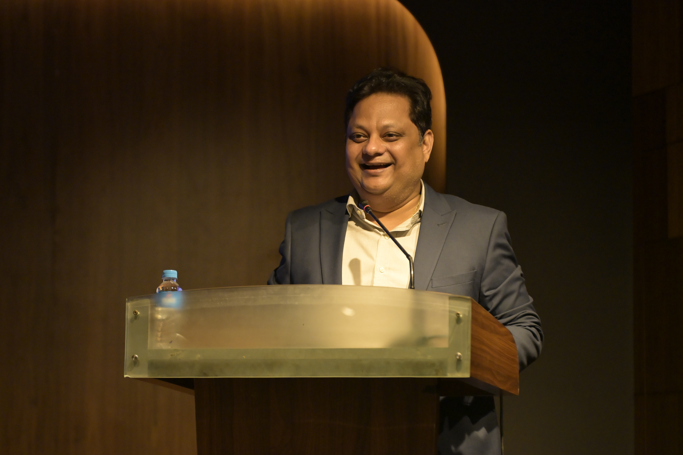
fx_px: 2940
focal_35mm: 155
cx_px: 342
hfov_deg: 13.2
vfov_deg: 8.9
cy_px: 228
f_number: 4.8
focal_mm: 155
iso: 5000
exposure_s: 1/640
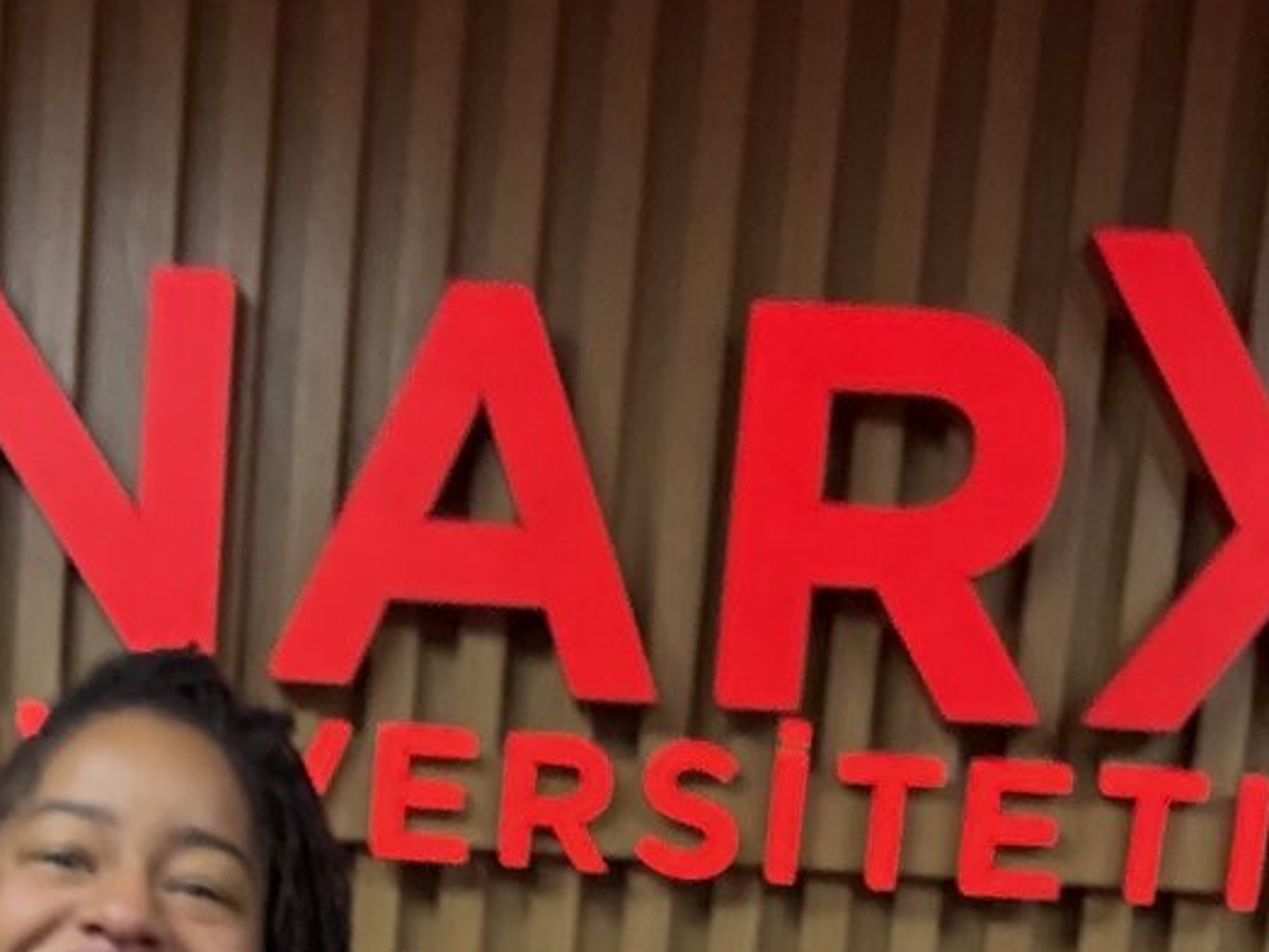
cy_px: 1575
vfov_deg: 16.4
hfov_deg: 24.5
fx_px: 2896
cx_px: 354
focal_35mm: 79
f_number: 1.9
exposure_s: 1/60
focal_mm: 2.69
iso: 200
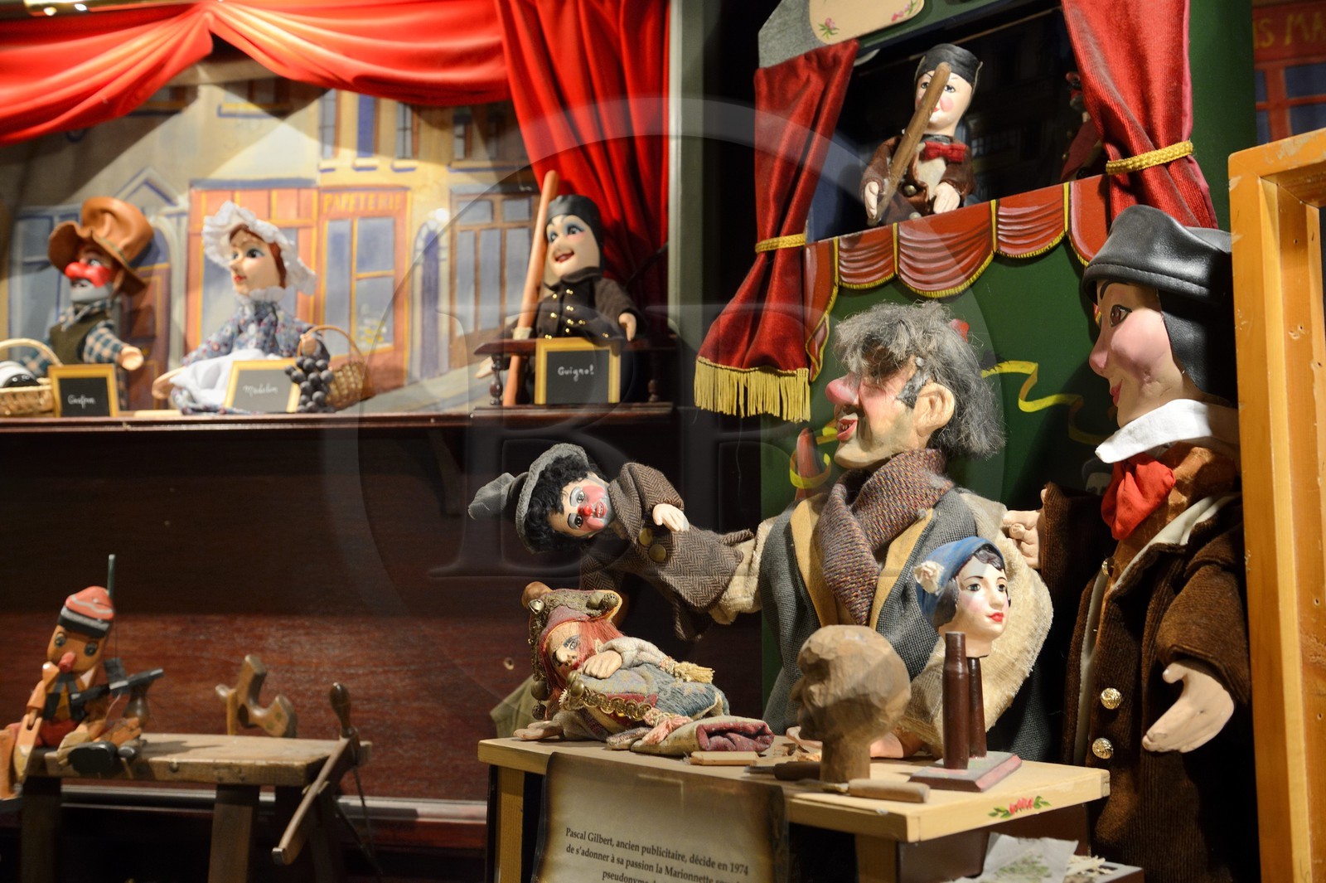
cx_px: 663
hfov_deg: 55.8
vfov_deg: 38.8
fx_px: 1252
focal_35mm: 34
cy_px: 442
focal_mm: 34
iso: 1600
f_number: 5
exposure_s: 1/15
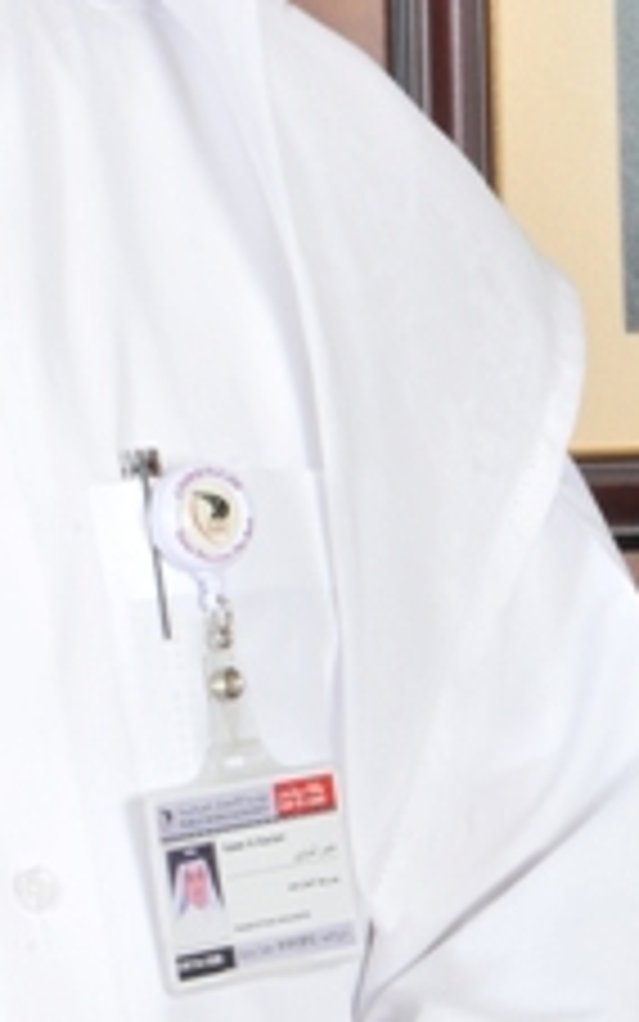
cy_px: 97
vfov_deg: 5.9
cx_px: -187
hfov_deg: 3.7
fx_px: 9976
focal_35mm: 358
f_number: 29
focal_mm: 95
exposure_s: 1/125
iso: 400
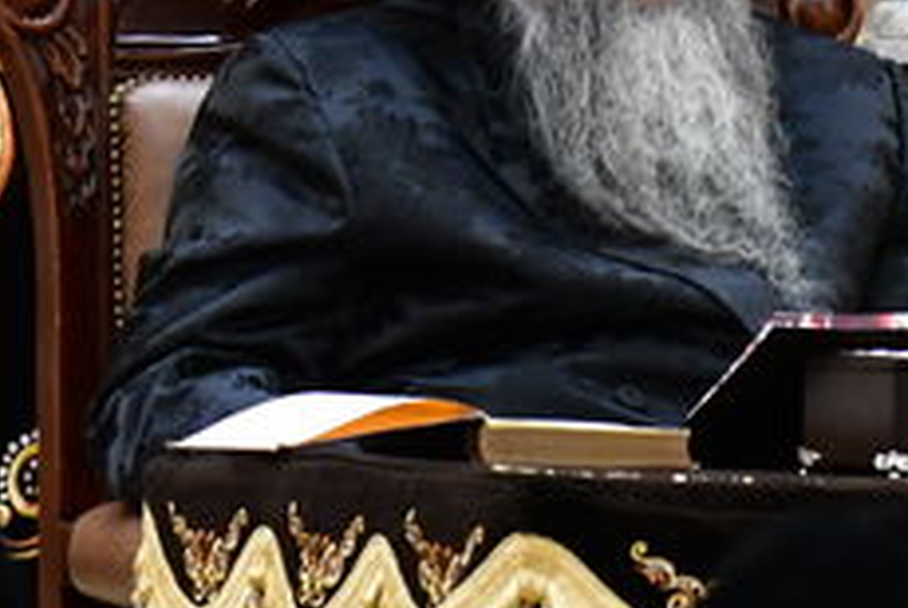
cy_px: -215
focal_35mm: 729
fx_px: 18410
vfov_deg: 1.9
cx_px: 411
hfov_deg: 2.8
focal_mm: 120
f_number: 5.6
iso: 2500
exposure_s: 1/100
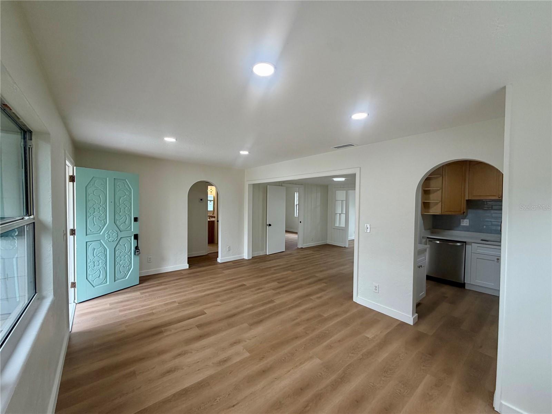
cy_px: 207
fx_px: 223
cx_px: 276
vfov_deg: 85.7
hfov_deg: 102.1
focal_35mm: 14
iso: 125
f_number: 2.2
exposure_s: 1/121
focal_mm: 2.22
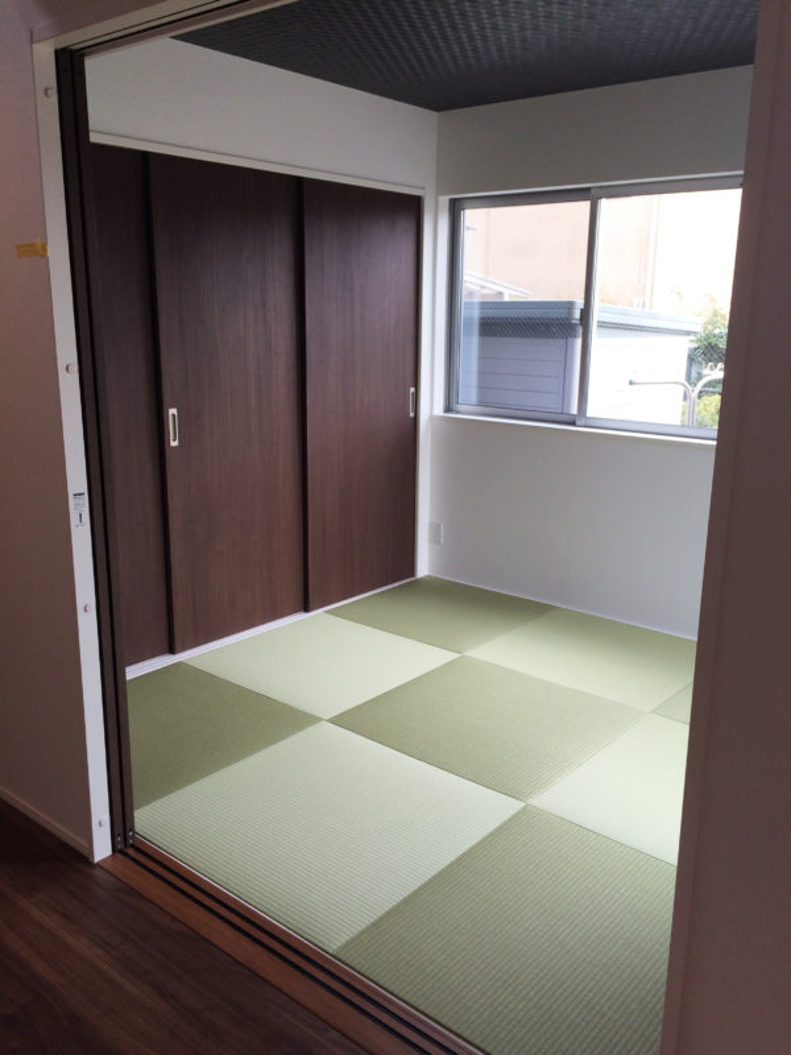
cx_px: 396
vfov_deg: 61.7
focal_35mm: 29
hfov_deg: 48.2
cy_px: 528
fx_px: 884
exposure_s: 1/129
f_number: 2.2
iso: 32
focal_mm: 4.15
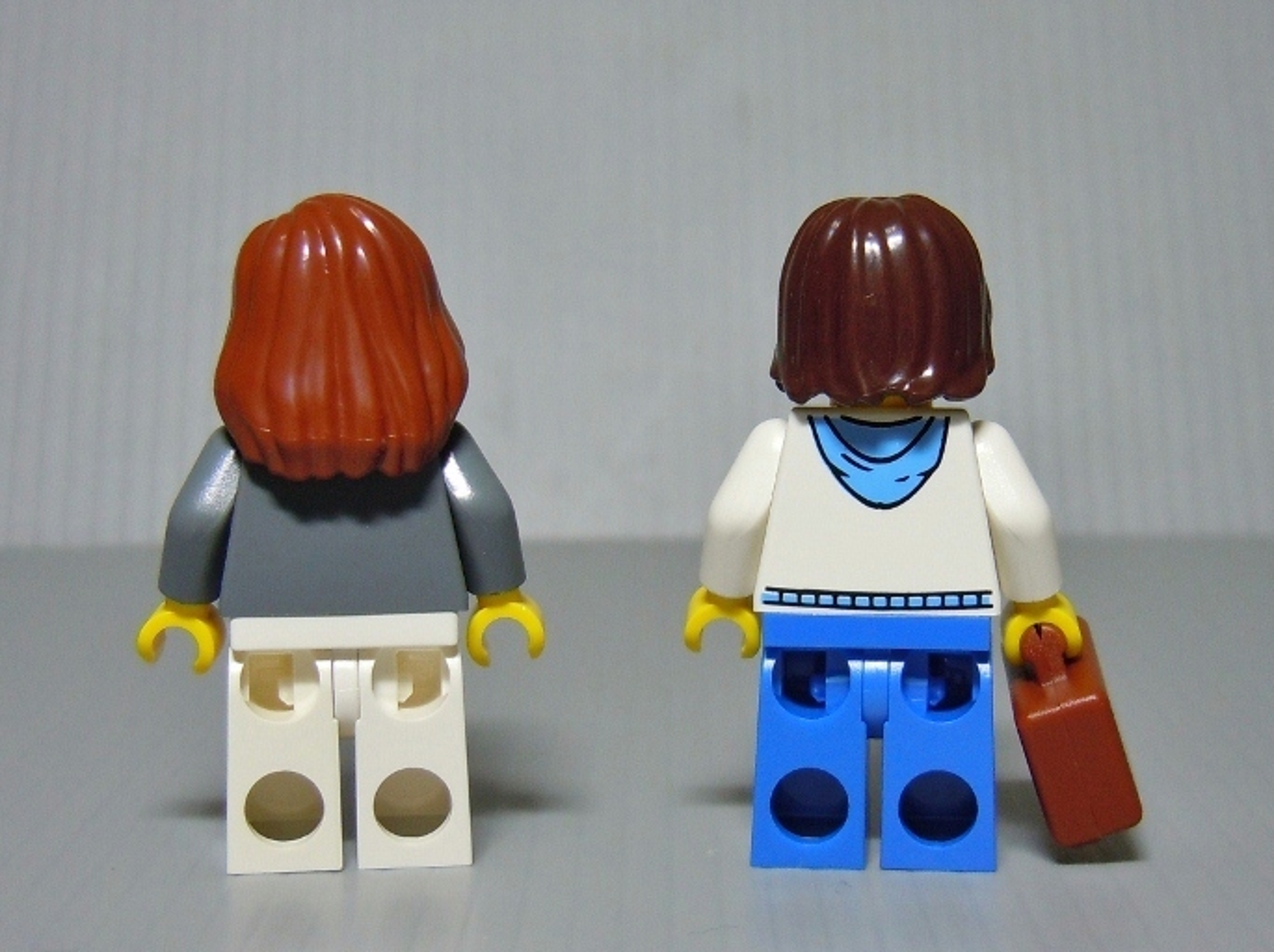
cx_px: 637
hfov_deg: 36.9
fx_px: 1911
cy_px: 476
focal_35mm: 52
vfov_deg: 28.0
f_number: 3.9
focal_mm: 9.3
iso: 200
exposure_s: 1/20
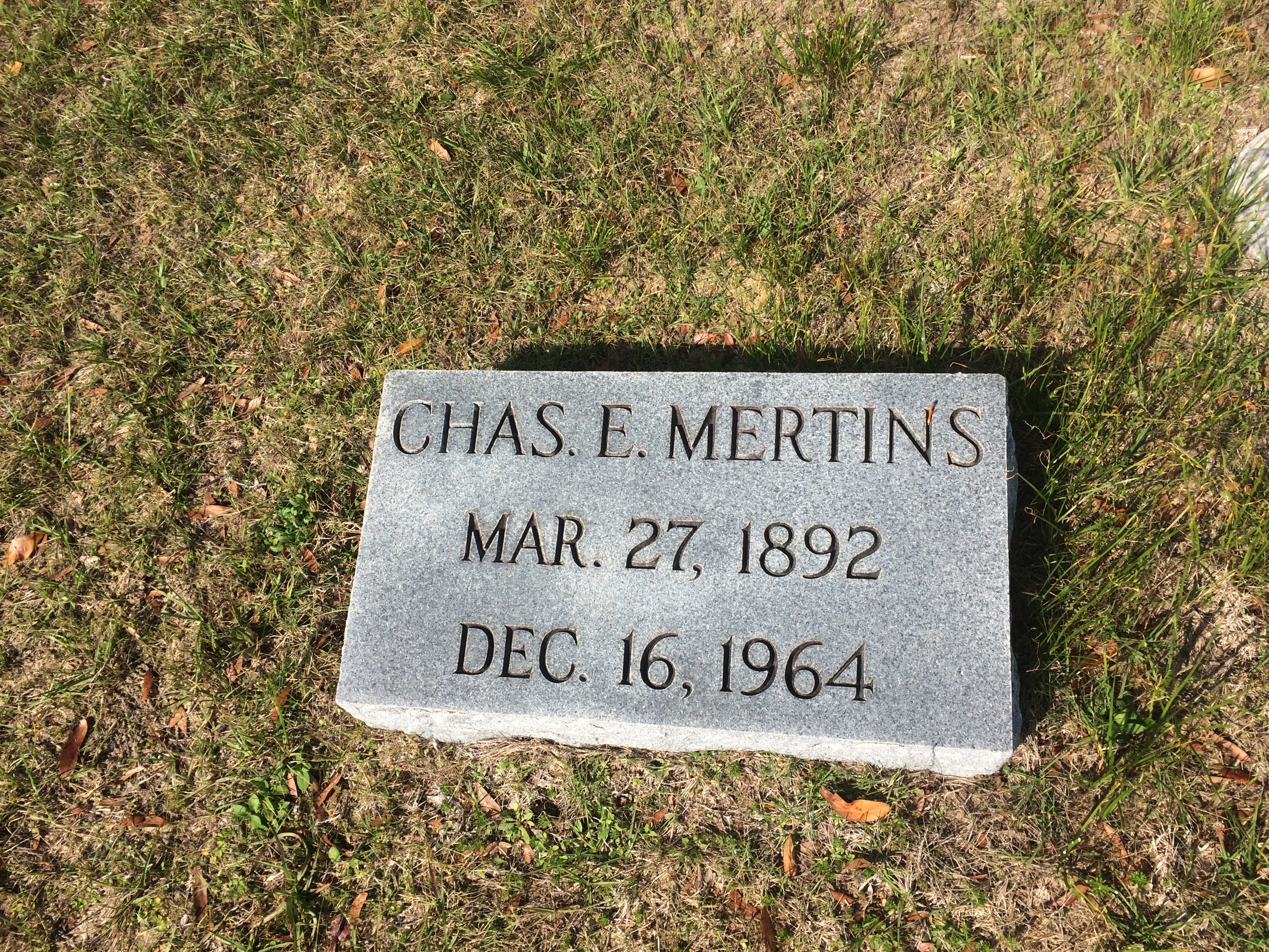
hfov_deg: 61.7
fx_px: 1063
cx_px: 634
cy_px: 476
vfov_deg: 48.2
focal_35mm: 29
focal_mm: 4.15
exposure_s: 1/1953
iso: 32
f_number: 2.2
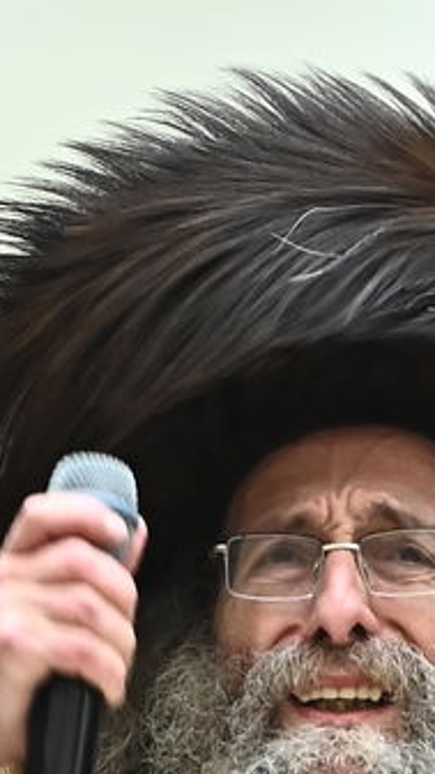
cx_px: 260
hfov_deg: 1.7
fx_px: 14764
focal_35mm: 720
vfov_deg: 3.0
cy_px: 1823
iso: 2000
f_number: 5.6
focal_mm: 110
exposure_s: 1/250
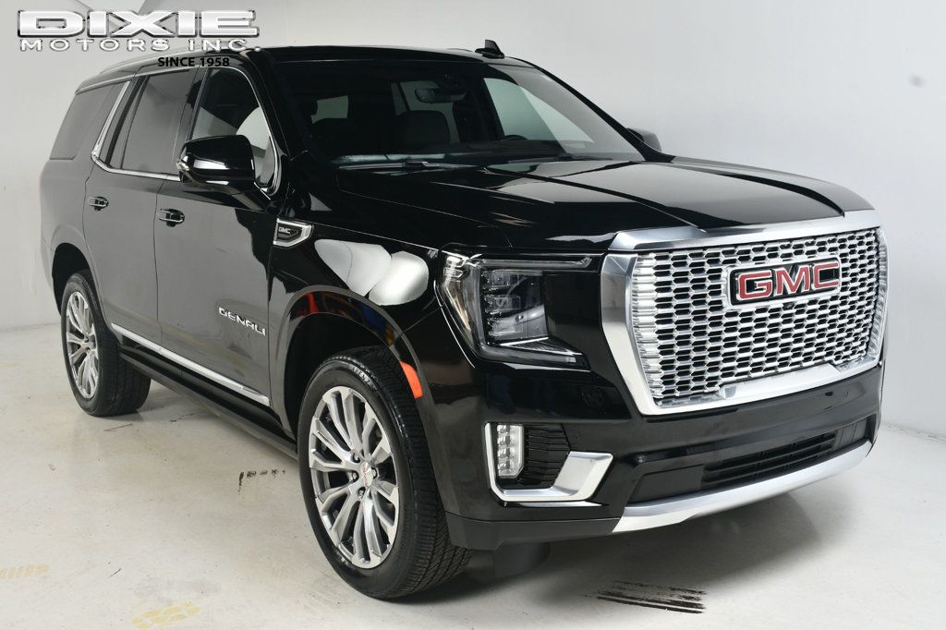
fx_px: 1051
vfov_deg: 33.4
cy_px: 315
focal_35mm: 40
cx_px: 473
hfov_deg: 48.5
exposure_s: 1/160
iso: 100
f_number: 10
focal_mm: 27
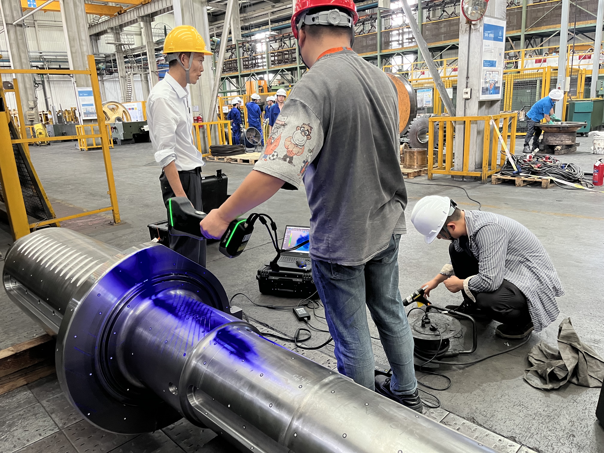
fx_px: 454
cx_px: 302
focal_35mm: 26
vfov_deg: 53.1
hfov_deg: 67.3
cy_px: 226
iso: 320
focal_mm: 5.1
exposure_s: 1/50
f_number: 1.6
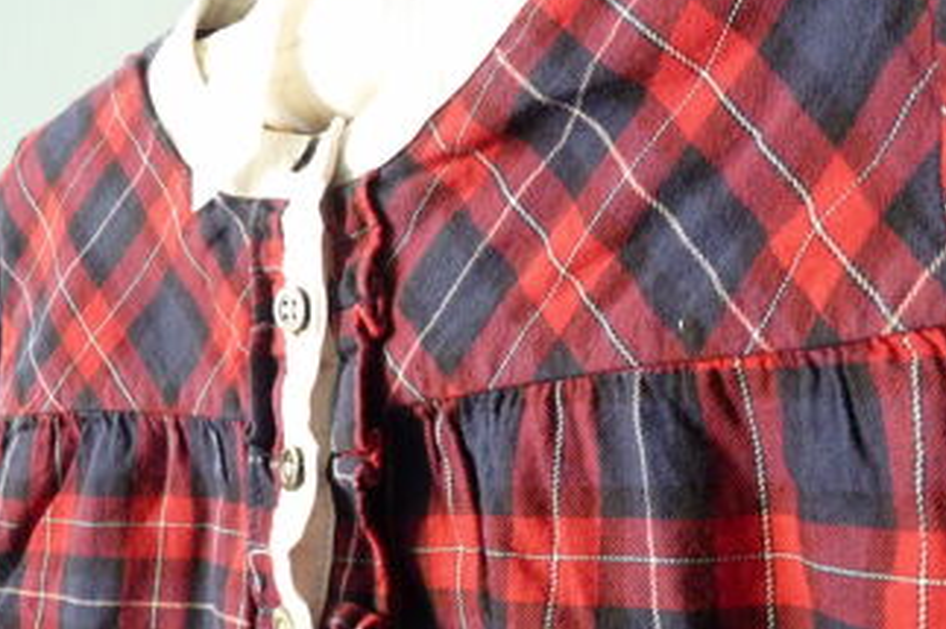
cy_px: 386
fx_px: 1339
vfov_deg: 26.4
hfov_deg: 38.6
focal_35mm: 51
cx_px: 612
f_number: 3
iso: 400
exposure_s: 1/15
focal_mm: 5.9
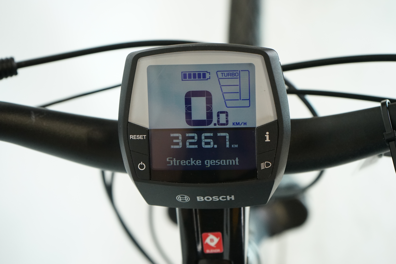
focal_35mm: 61
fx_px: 671
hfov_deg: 32.9
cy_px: 132
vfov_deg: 22.3
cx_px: 198
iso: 2500
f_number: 6.3
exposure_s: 1/200
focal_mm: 61
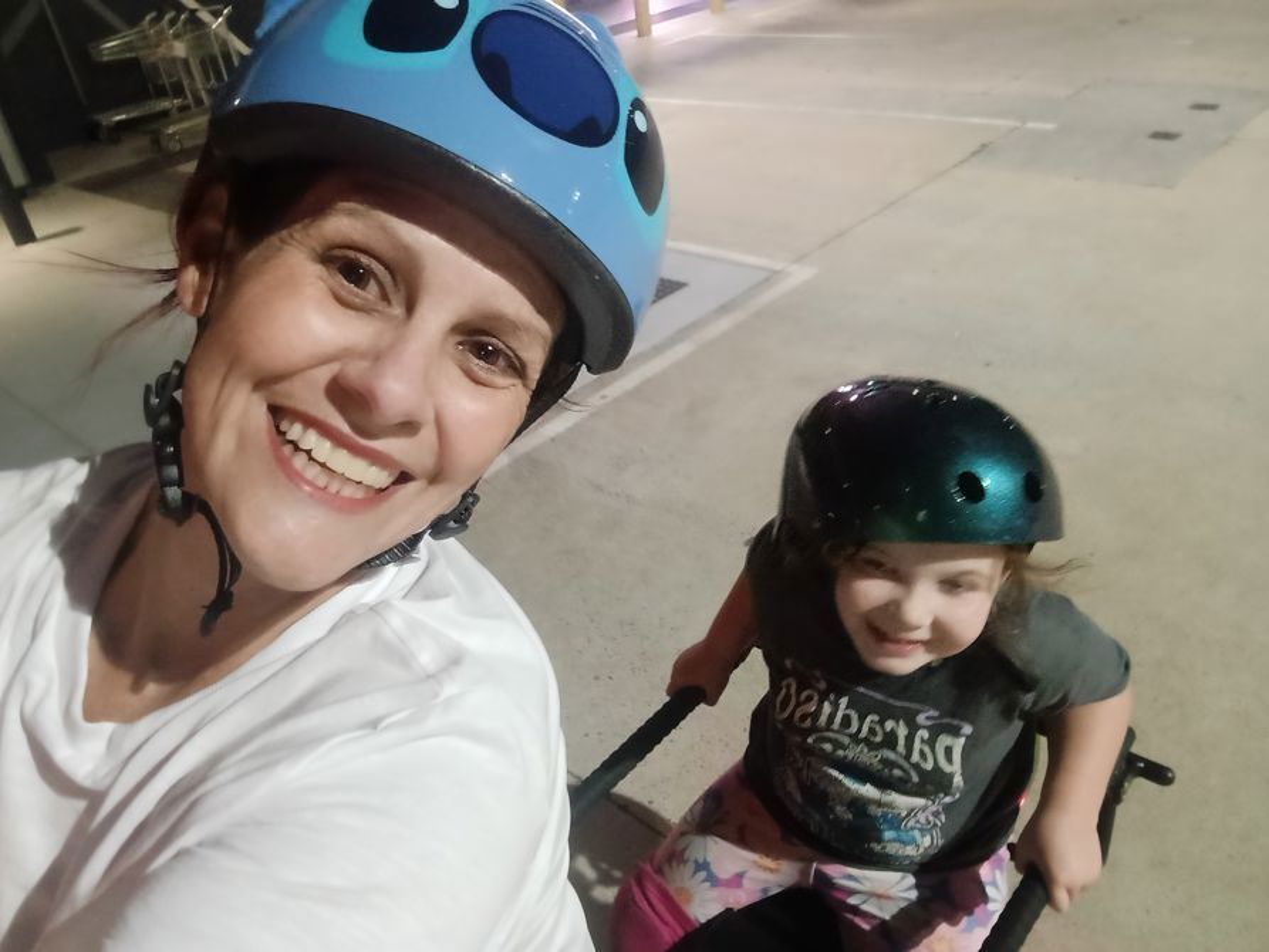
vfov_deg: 54.9
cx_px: 634
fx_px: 917
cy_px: 476
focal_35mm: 25
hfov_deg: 69.4
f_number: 2
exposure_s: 1/25
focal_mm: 2.64
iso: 800
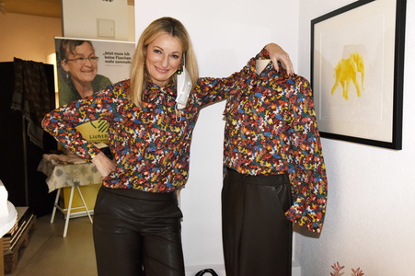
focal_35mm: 35
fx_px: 403
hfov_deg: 54.5
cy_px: 138
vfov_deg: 37.8
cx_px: 208
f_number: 6.3
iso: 2500
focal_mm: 35
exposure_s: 1/125
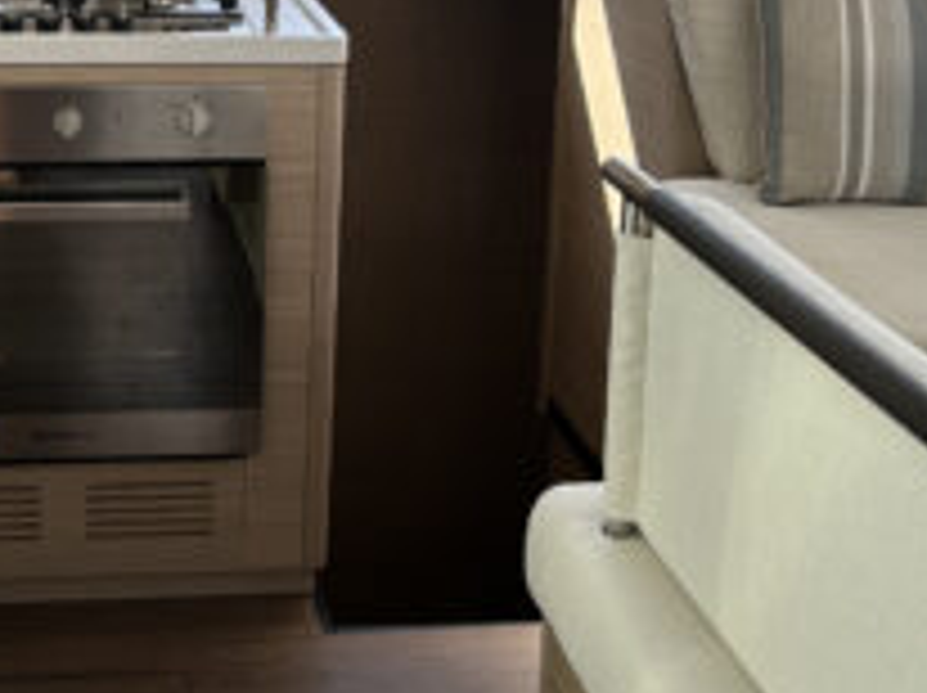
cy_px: -54
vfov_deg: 23.4
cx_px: 128
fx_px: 1578
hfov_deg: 31.5
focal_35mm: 59
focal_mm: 5.7
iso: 40
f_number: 1.5
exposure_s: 1/187
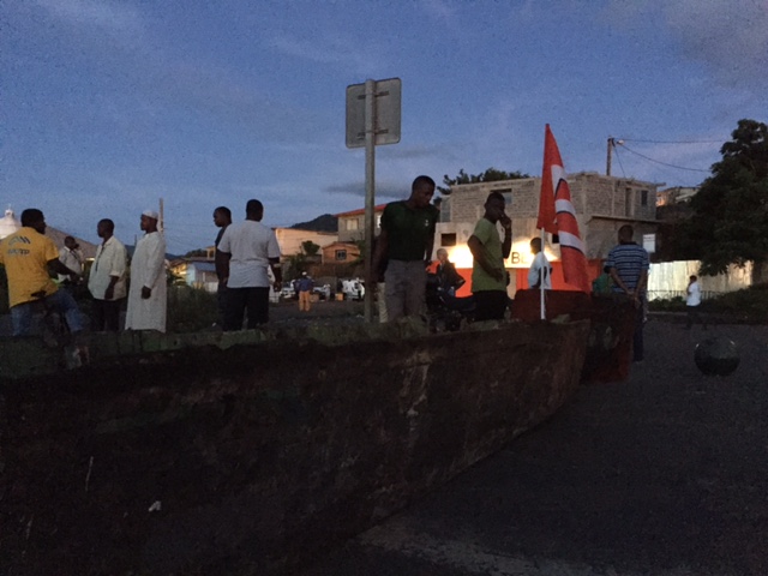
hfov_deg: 61.7
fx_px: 643
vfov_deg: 48.2
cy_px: 288
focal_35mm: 29
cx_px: 384
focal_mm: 4.15
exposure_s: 1/15
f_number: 2.2
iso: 2000
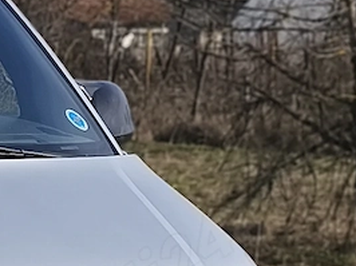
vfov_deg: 8.5
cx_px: -306
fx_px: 1778
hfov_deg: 10.7
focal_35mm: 173
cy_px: 299
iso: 50
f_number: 1.65
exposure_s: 1/1368
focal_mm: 6.18
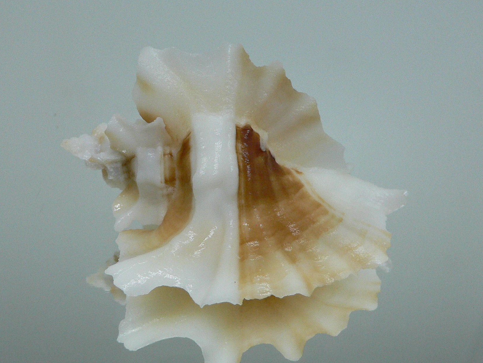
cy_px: 181
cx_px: 223
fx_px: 600
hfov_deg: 43.8
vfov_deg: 33.6
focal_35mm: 43
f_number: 2.8
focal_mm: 4.6
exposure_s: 1/60
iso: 200
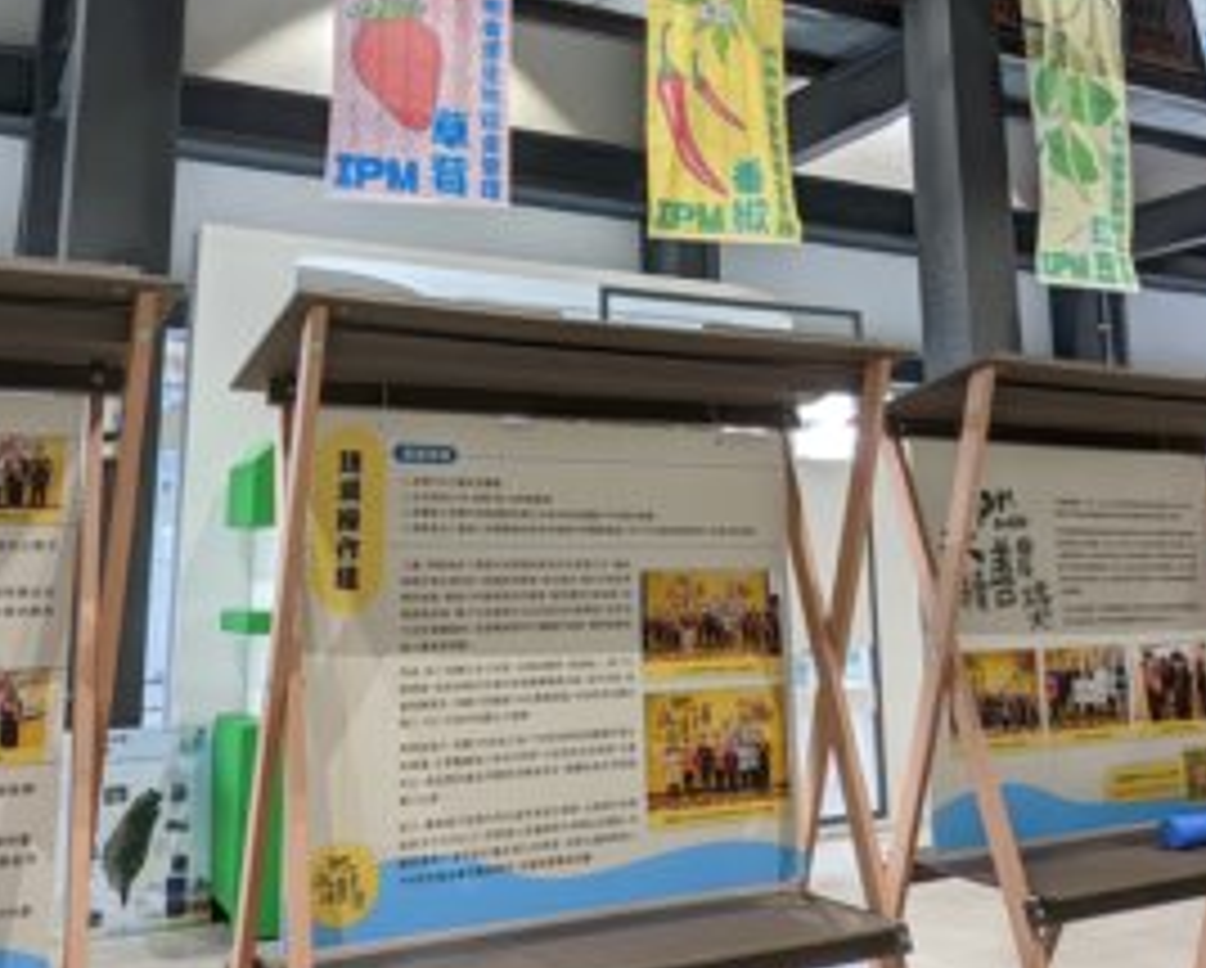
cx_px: 612
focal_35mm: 35
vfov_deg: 41.4
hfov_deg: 51.5
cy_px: 279
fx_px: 1251
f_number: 2.2
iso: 62
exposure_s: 1/23.8
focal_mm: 2.35
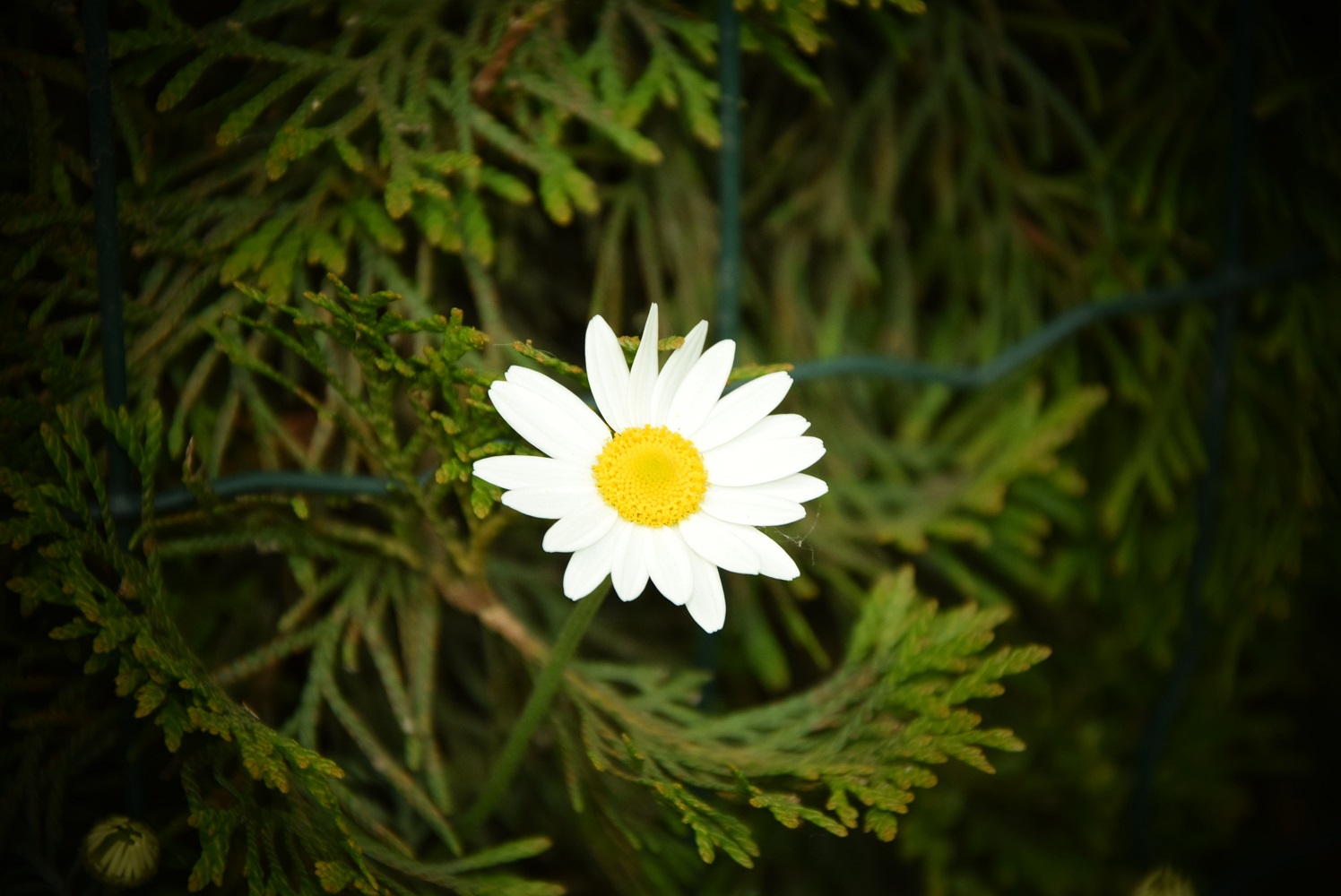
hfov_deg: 13.0
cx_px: 670
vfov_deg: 8.7
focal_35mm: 158
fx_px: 5871
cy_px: 448
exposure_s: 1/100
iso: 560
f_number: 5.6
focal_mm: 105
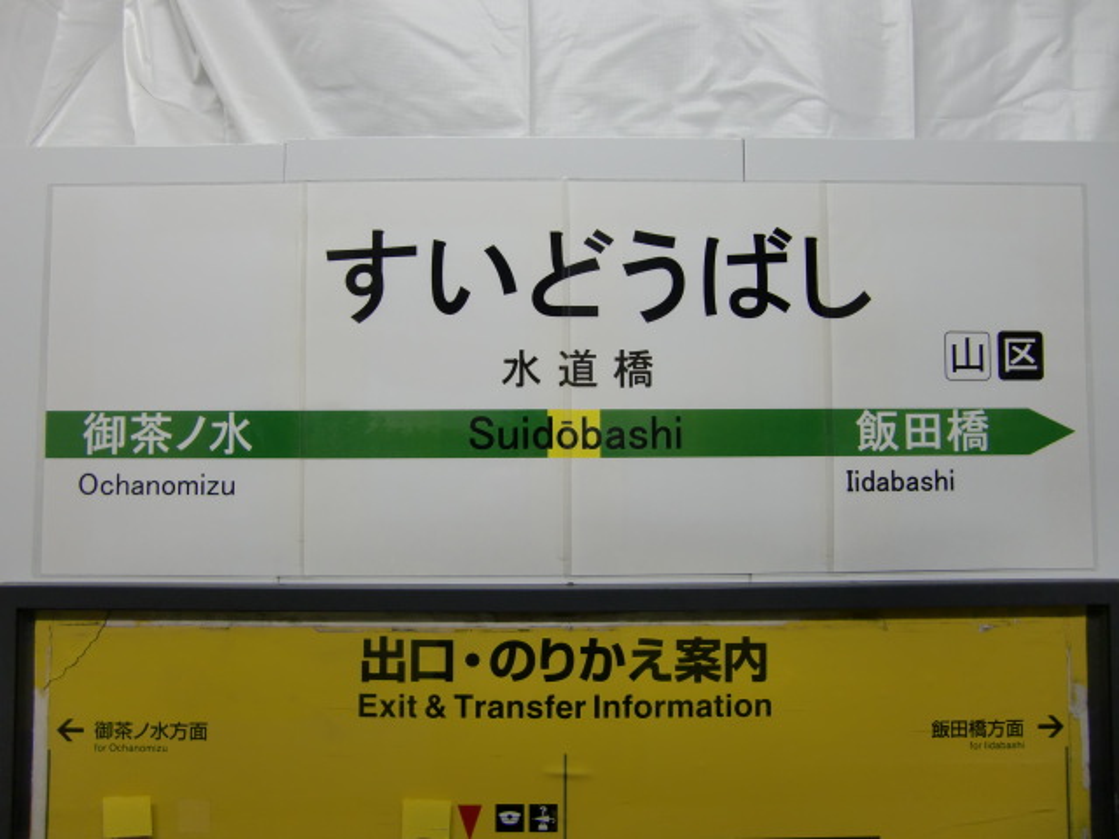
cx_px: 560
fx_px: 905
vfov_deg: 49.7
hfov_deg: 63.4
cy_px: 420
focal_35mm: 28
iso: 160
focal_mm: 4.9
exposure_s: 1/60
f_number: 2.6
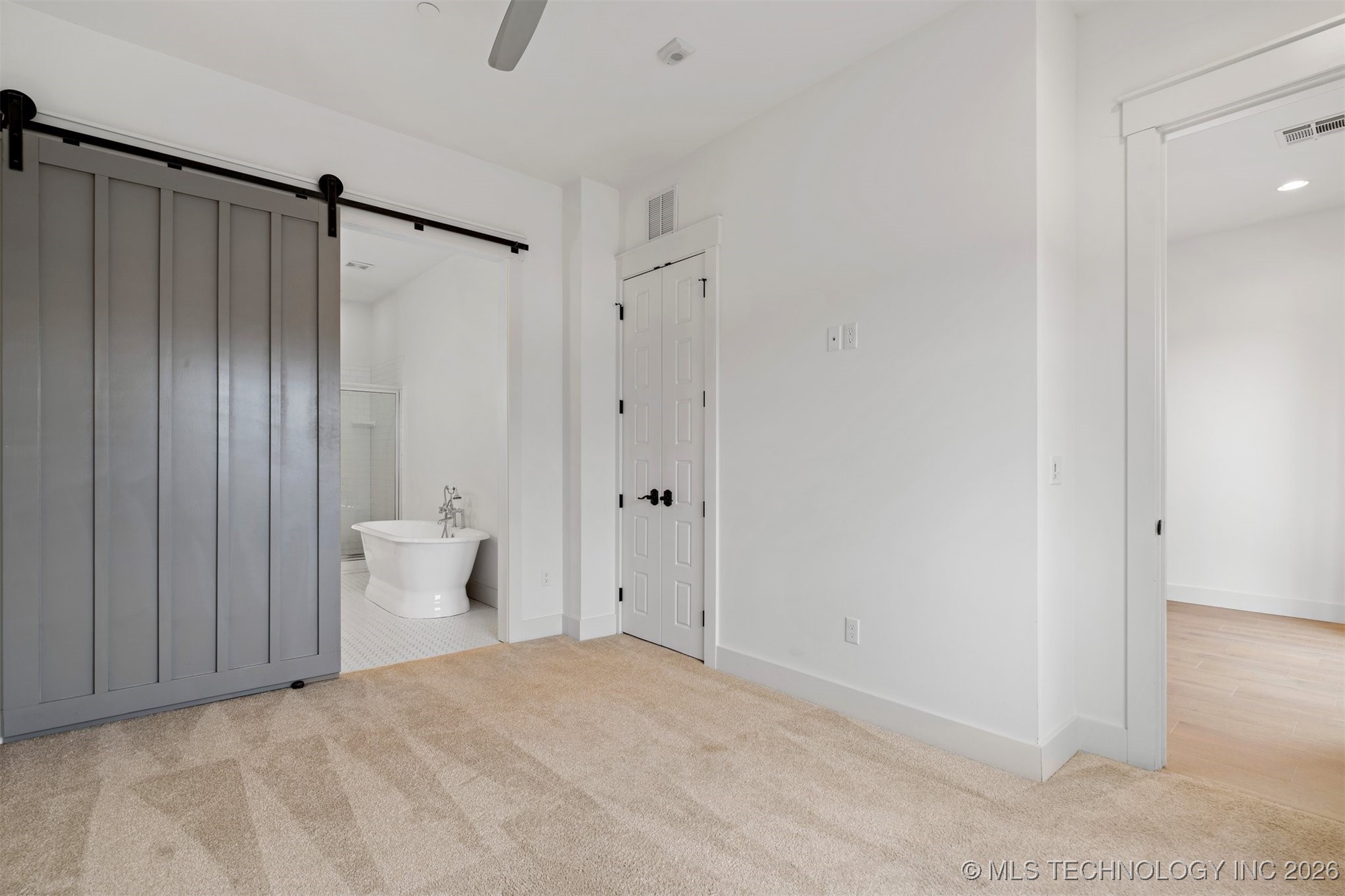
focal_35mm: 16
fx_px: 598
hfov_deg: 96.7
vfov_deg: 73.7
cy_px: 448
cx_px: 672
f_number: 8
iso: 100
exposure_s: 1/1.25
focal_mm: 16
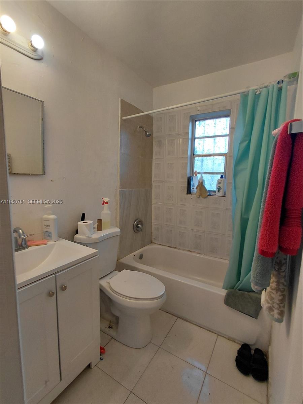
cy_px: 202
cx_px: 152
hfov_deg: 78.1
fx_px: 187
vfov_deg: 94.5
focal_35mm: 16
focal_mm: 1.64
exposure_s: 1/120
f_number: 2.2
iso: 64
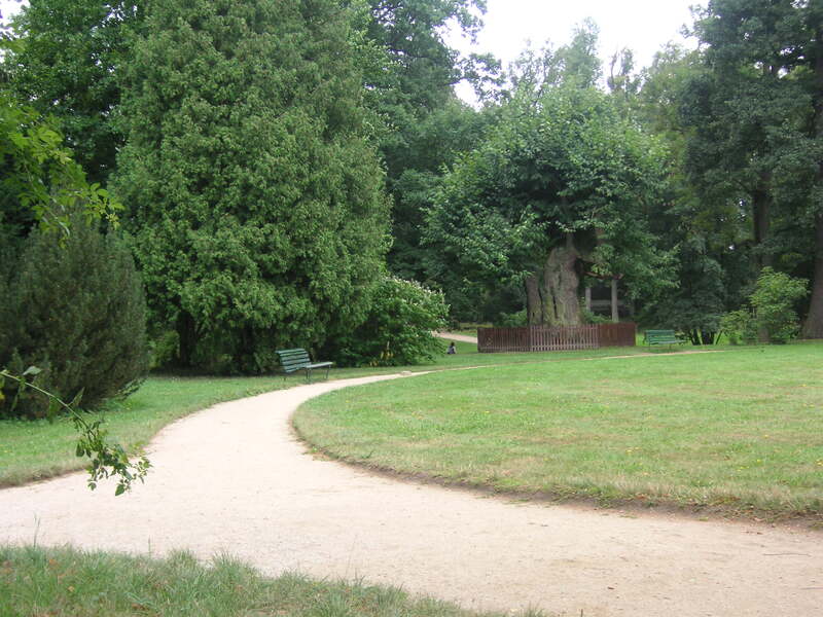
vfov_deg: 27.5
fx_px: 1260
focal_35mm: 53
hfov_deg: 36.2
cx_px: 412
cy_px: 308
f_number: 3.6
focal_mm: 8.9
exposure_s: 1/60
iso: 50
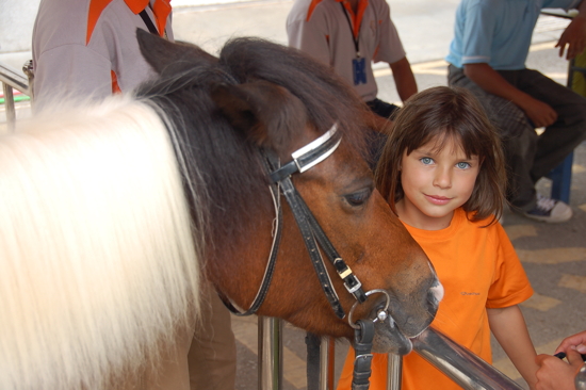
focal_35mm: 66
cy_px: 195
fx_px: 1074
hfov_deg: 30.5
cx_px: 293
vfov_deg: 20.6
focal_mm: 44
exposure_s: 1/100
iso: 200
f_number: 5
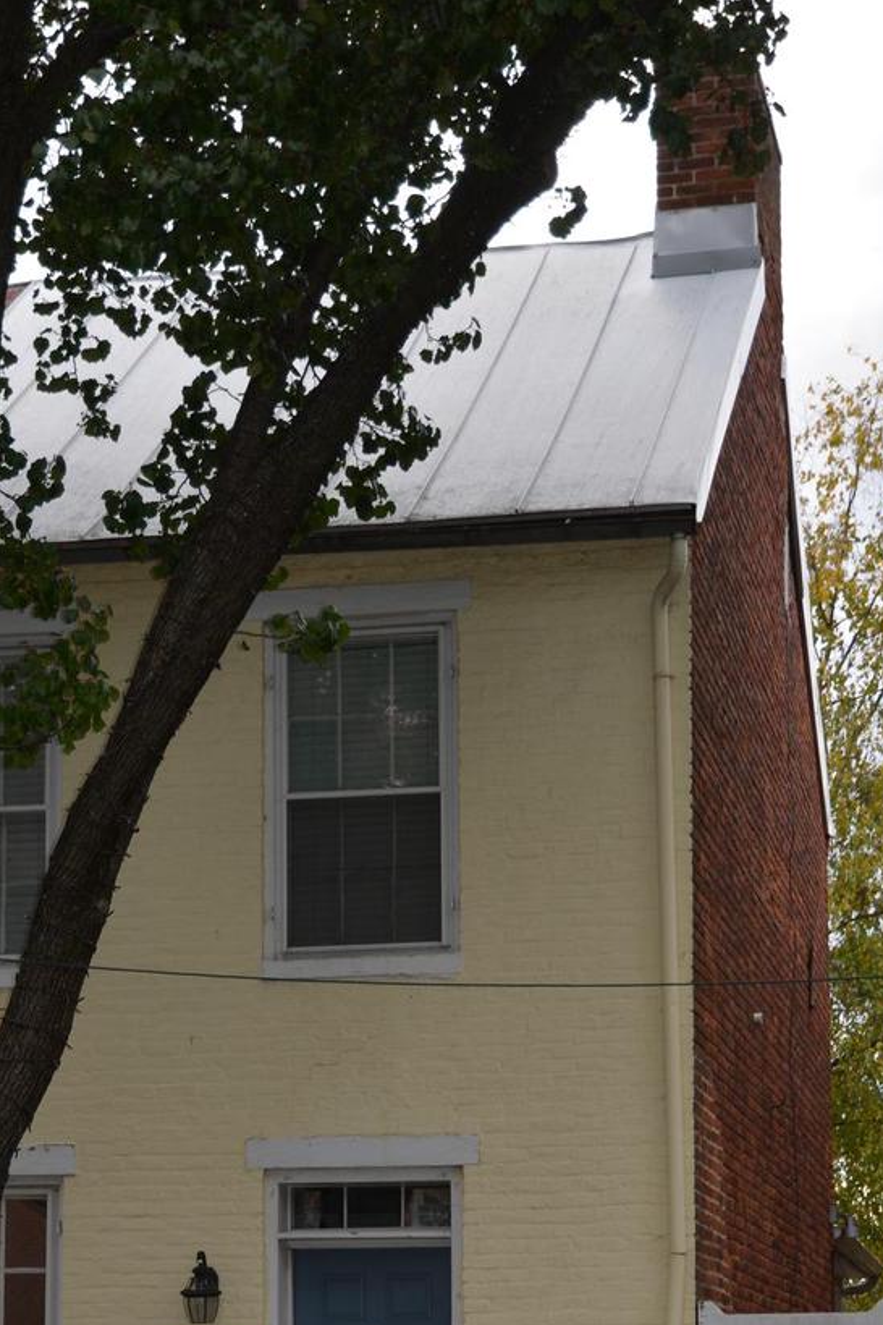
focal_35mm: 90
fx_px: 3311
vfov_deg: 22.0
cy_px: 1213
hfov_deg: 15.2
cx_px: 361
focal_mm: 32
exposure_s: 1/200
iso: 125
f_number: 4.5
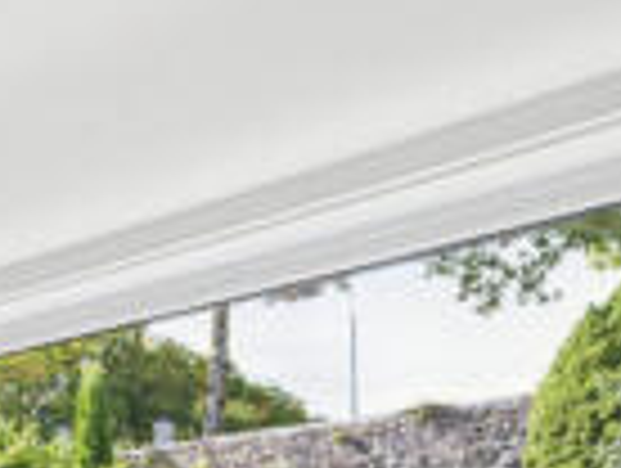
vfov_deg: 24.0
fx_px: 952
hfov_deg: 27.7
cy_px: 619
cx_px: -252
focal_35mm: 53
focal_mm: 16
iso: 1000
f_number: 8
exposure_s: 1/100
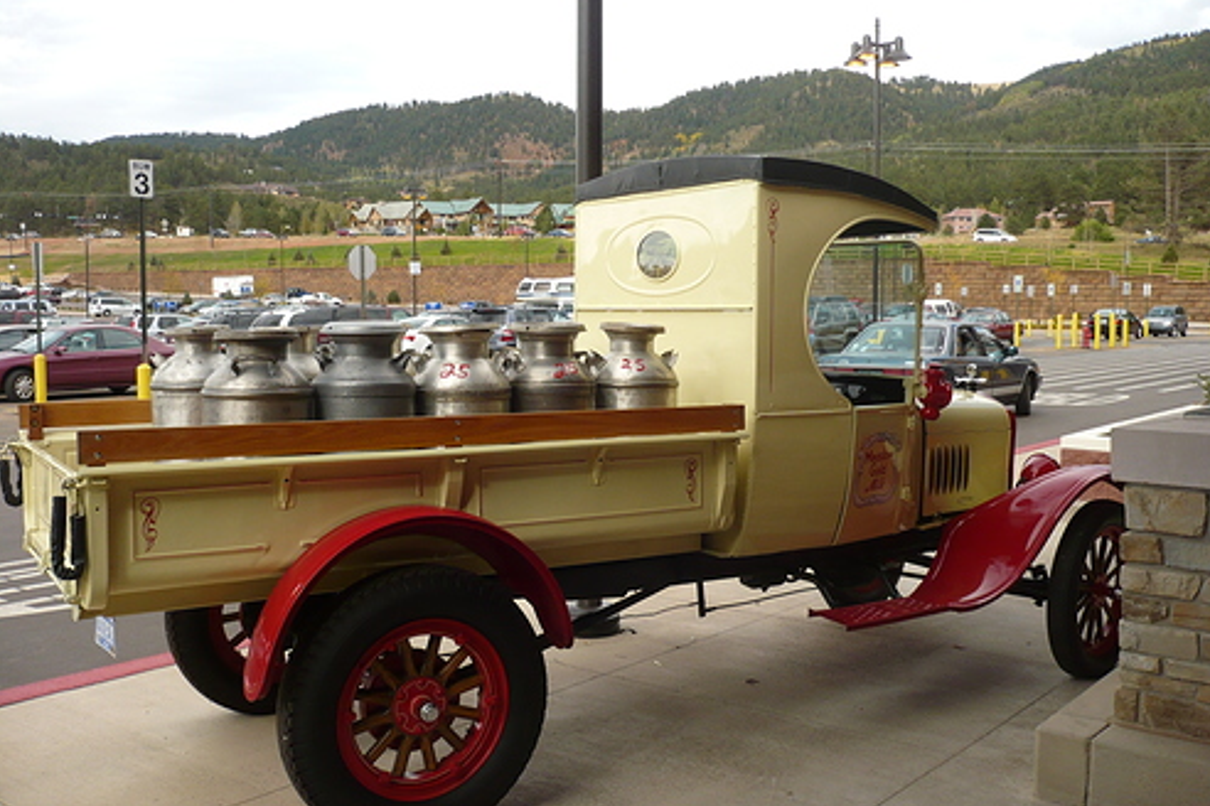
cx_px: 612
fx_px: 1244
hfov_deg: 51.9
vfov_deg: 35.9
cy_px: 385
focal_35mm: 37
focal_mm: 5.8
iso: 100
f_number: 2.8
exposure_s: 1/500
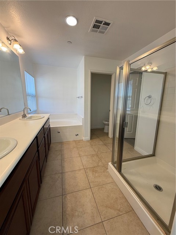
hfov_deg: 85.7
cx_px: 88
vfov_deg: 102.1
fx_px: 95
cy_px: 118
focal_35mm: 14
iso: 80
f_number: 2.2
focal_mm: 2.22
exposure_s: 1/120
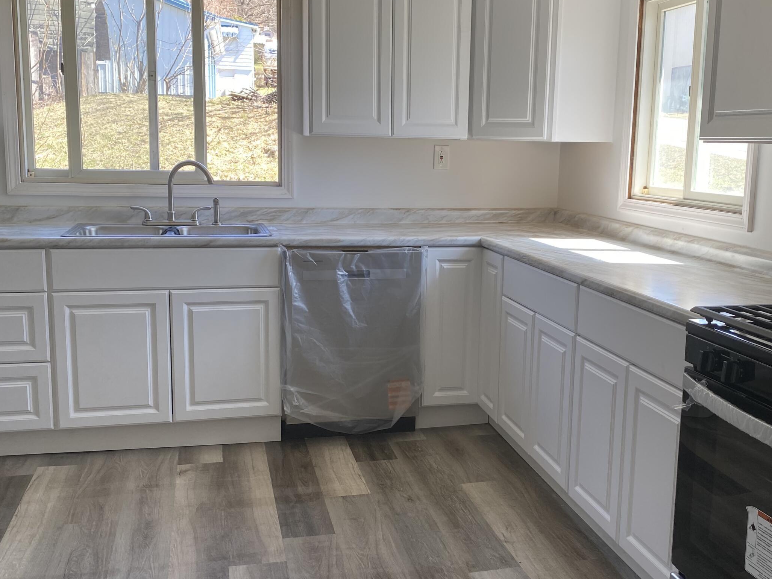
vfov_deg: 37.7
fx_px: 847
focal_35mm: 38
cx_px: 428
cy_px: 292
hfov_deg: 48.9
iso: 32
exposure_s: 1/122
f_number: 1.8
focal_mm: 4.25
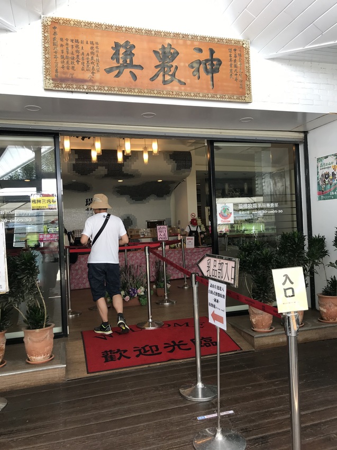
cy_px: 225
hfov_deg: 49.7
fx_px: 364
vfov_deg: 63.5
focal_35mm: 28
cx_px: 168
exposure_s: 1/120
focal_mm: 3.99
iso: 20
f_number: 1.8
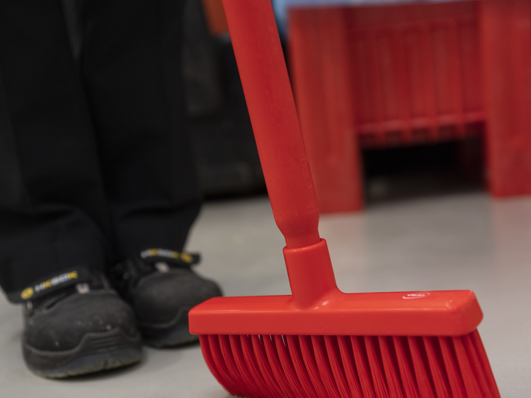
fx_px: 828
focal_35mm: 54
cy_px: 205
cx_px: 265
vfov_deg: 27.0
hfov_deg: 35.5
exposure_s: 1/125
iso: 1000
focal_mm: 50.8
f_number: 4
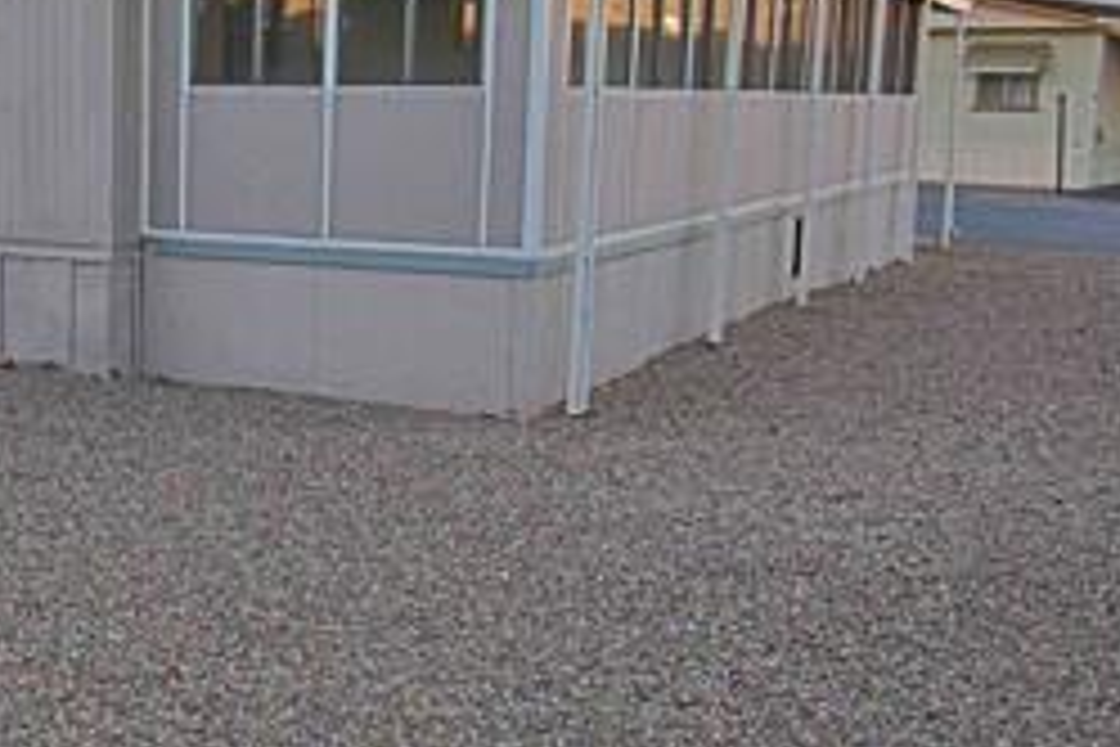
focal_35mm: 54
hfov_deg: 35.2
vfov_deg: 25.1
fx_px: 1680
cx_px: 162
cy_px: 353
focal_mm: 14
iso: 400
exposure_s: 1/80
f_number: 5
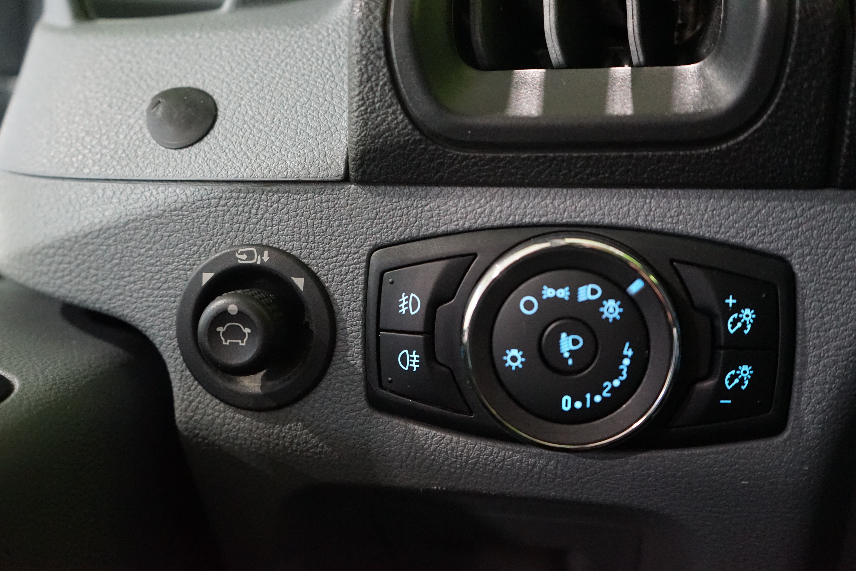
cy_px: 286
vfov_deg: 37.9
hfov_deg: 54.4
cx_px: 428
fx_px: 832
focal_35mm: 35
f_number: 4
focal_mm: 35
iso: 6400
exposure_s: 1/60
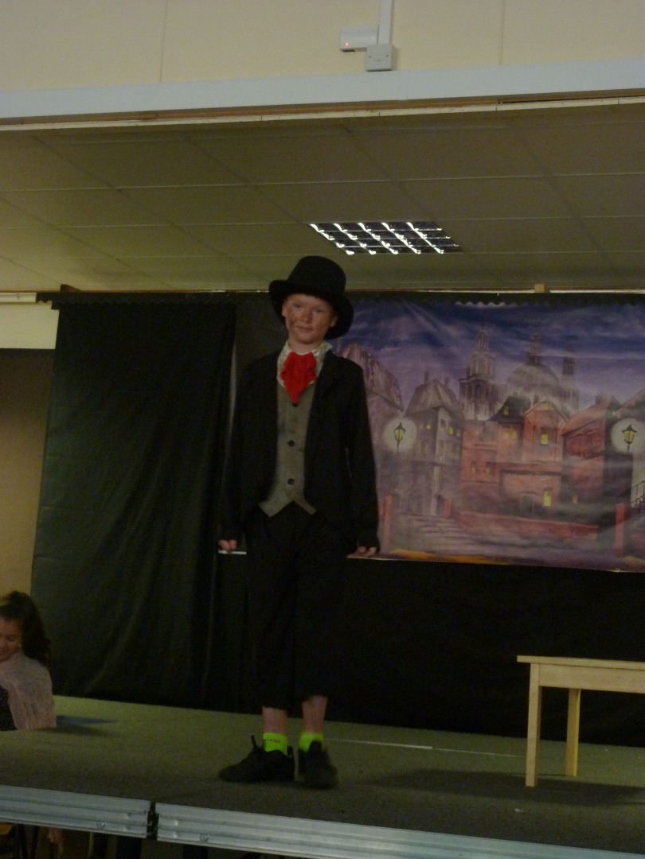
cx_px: 322
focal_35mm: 67
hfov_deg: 21.9
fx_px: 1665
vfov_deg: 29.0
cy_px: 430
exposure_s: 1/8
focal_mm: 11
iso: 400
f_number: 4.1
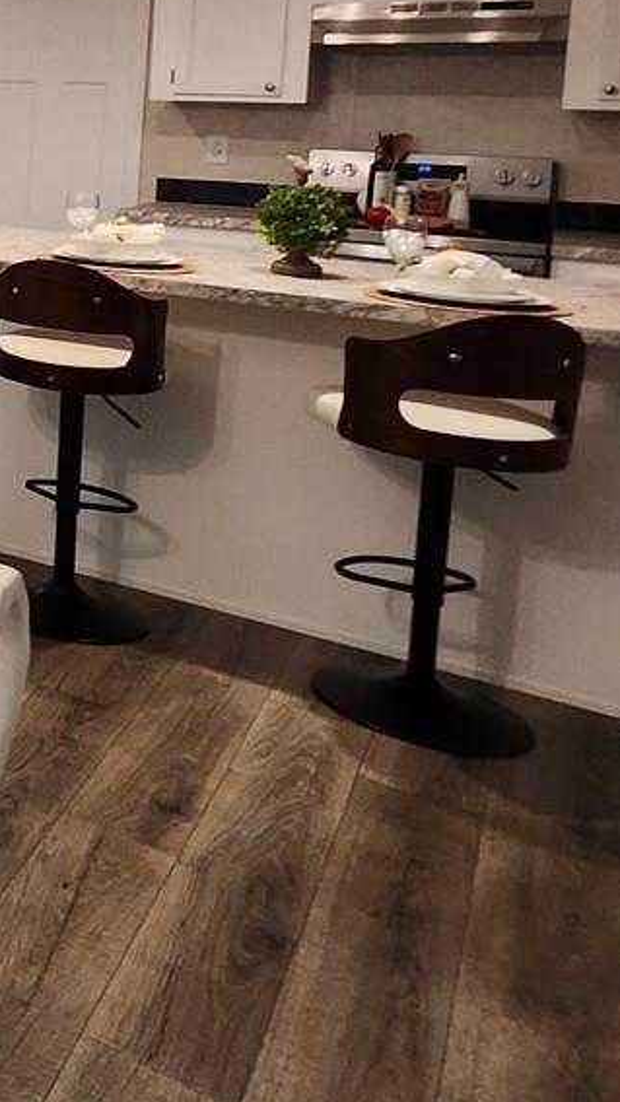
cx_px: -533
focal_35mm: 40
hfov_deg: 20.1
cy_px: 175
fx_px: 1169
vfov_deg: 46.9
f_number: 2.2
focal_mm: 1.74
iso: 320
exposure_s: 1/60
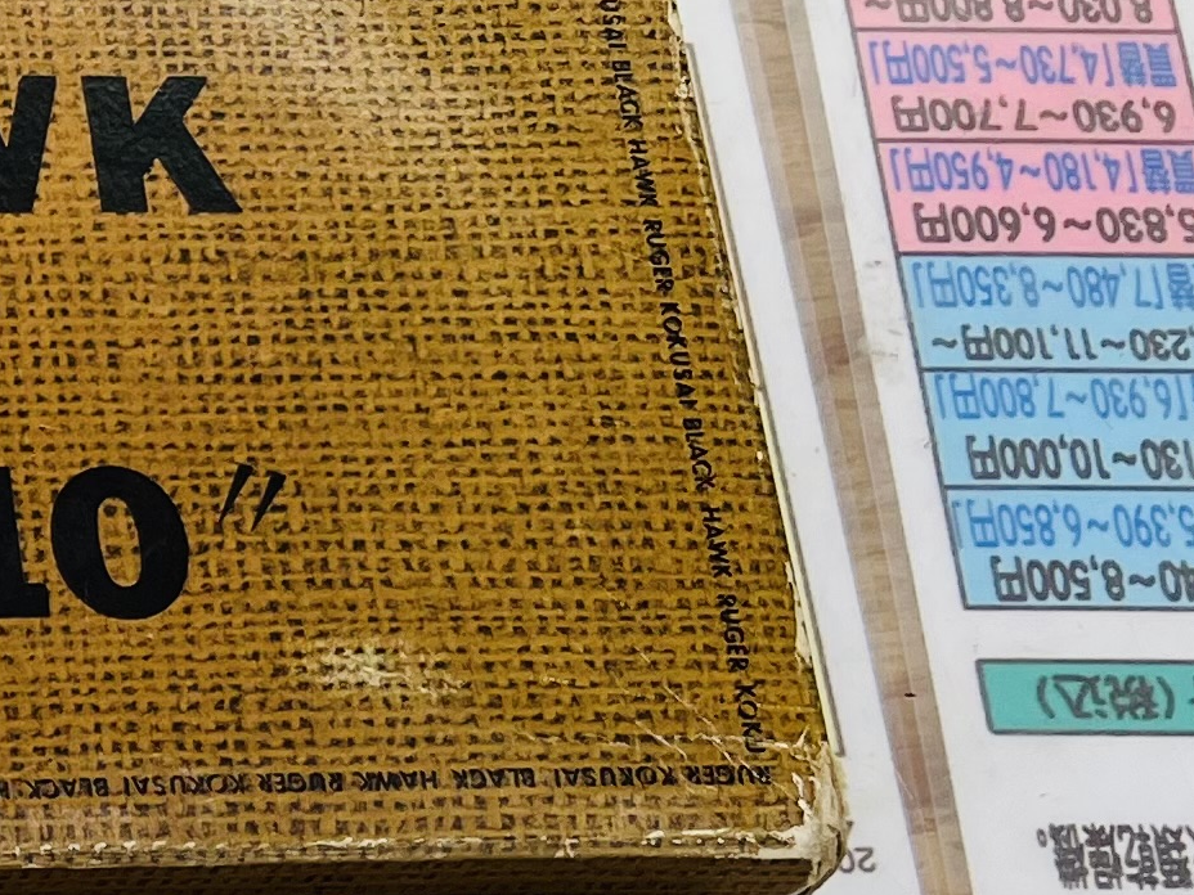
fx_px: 3898
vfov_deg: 12.7
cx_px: -1279
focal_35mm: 113
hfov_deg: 14.2
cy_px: 1135
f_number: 1.5
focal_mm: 5.7
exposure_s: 1/100
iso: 50
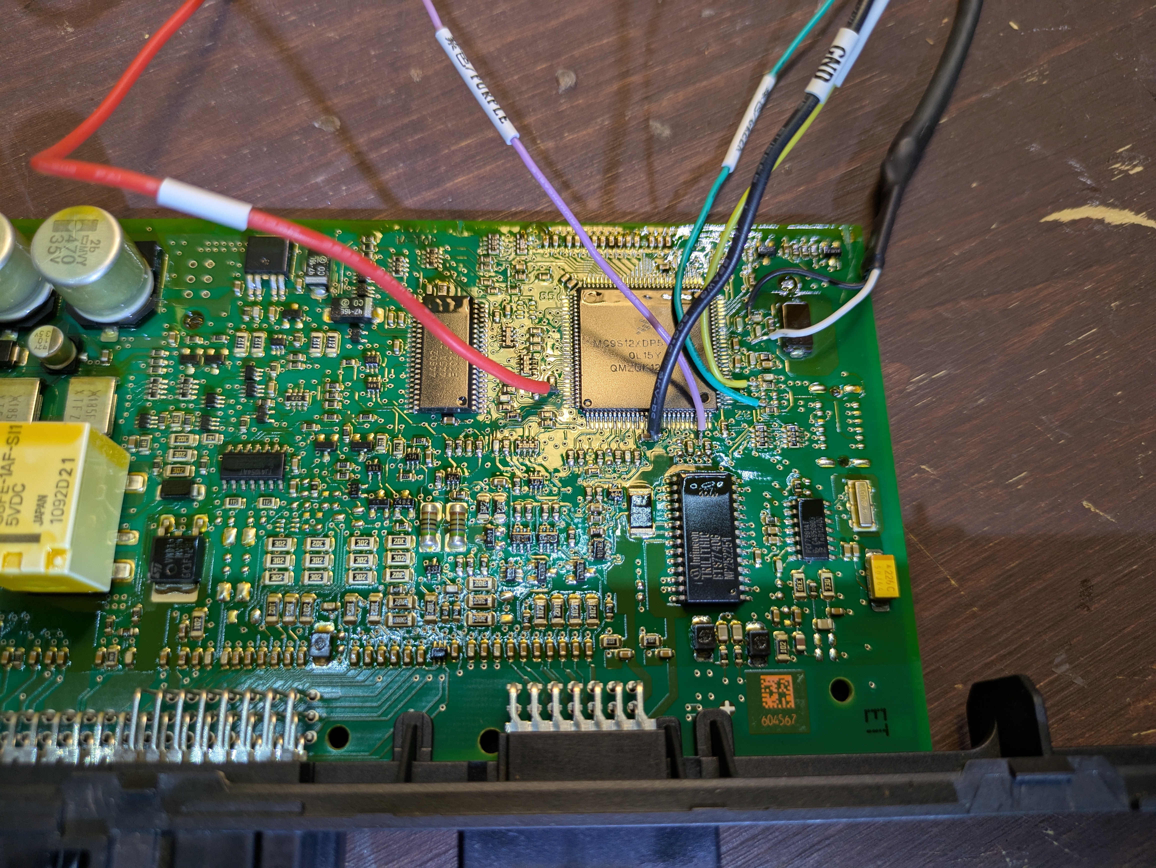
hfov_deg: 69.4
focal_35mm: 25
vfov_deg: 54.9
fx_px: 835
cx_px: 578
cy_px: 434
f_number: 1.89
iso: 80
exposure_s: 1/120
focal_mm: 5.43
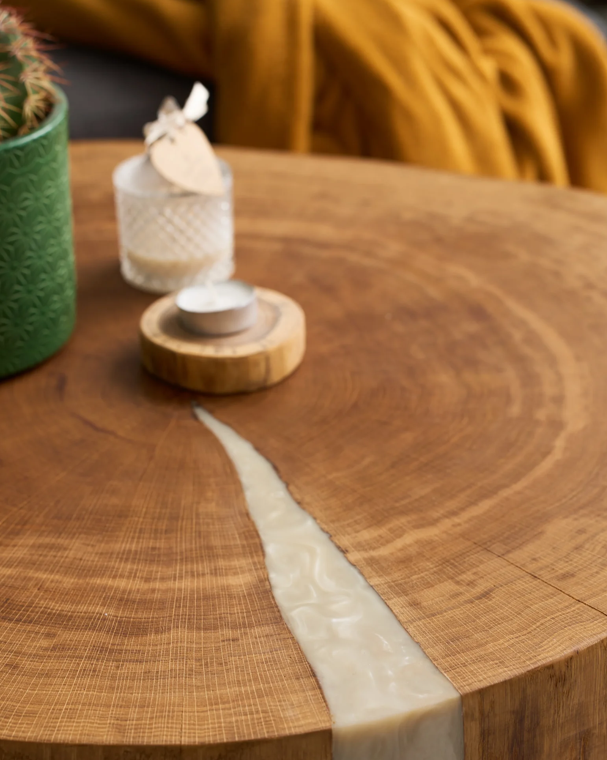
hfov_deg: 18.9
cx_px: 304
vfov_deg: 23.5
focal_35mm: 81
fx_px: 1819
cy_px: 467
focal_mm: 65
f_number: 5.6
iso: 100
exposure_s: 1/125
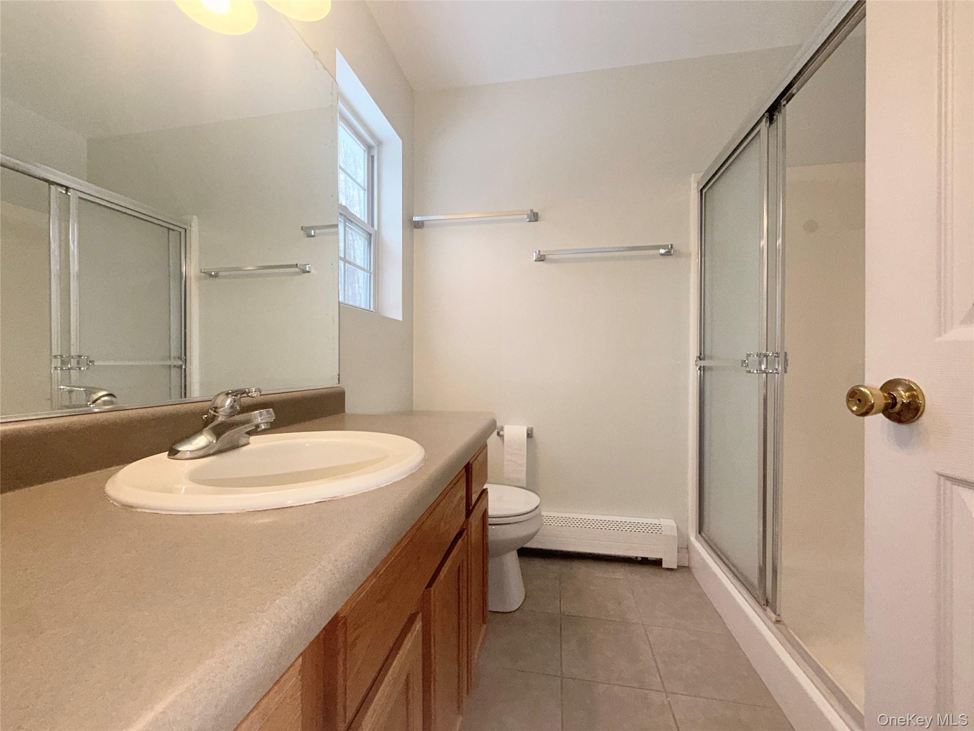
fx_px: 394
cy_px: 366
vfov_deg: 85.7
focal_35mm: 14
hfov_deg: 102.1
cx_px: 487
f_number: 2.2
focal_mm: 2.22
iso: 80
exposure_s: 1/120
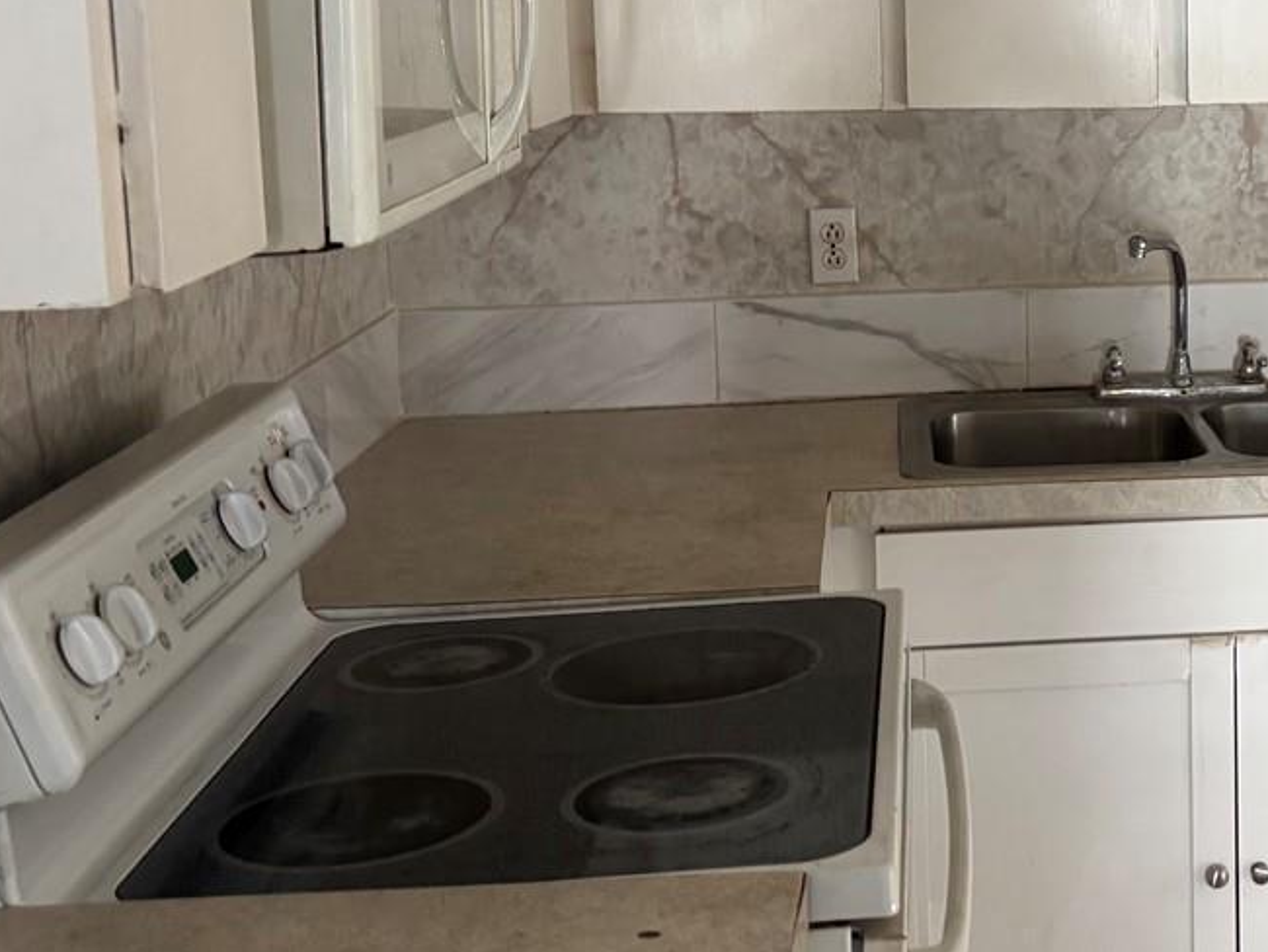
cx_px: 1163
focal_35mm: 64
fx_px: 2345
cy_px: 289
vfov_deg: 22.8
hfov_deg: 28.9
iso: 320
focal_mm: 5.96
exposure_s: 1/60
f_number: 1.6
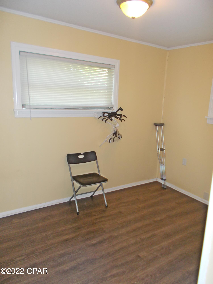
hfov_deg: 53.1
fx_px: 213
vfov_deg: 67.3
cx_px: 106
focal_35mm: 26
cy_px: 142
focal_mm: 4.6
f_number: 3.2
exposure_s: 1/25
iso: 200
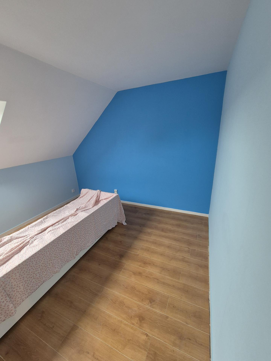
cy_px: 180
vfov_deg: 106.2
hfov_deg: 89.9
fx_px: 136
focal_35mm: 13
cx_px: 136
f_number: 2.2
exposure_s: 1/50
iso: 160
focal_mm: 2.2
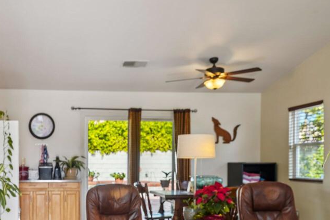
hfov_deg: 38.9
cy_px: 175
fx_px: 458
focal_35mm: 50
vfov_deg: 26.5
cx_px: 97
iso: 320
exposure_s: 1/40
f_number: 8
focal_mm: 31
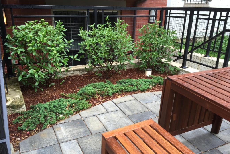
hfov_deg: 60.3
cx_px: 118
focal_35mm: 31
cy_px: 84
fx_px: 198
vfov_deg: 42.3
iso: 40
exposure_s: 1/120
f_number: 2.2
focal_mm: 4.15
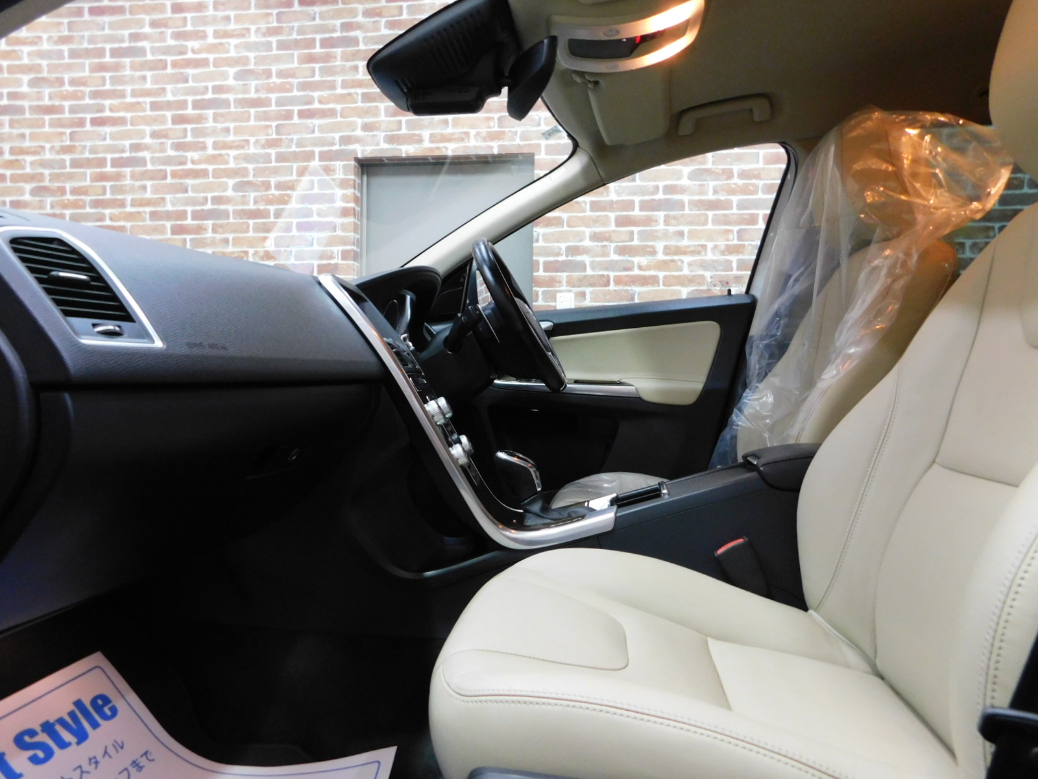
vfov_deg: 58.9
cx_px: 519
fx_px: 690
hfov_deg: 73.9
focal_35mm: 23
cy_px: 390
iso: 400
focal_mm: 4
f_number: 3
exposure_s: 1/20
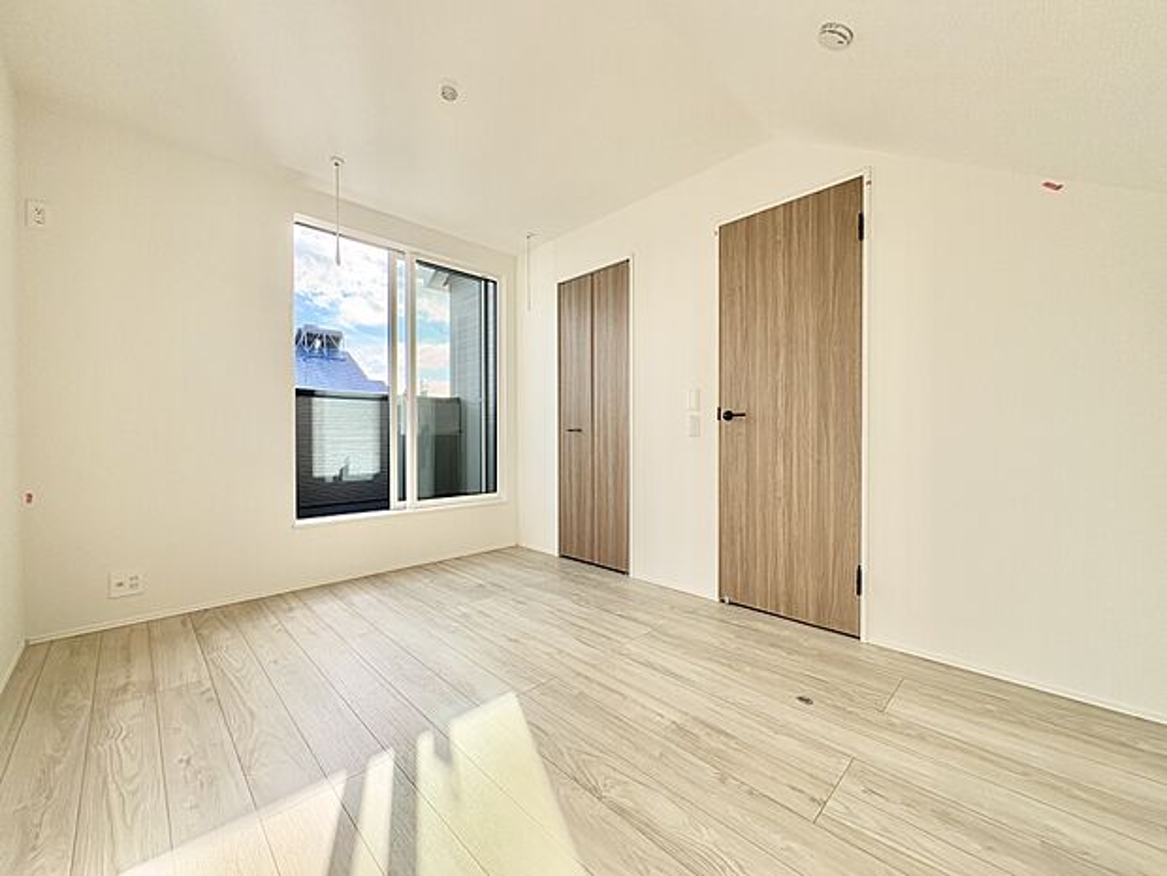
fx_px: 472
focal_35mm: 14
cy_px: 438
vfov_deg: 85.7
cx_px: 584
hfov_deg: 102.1
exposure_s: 1/495
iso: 64
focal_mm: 2.22
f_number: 2.2
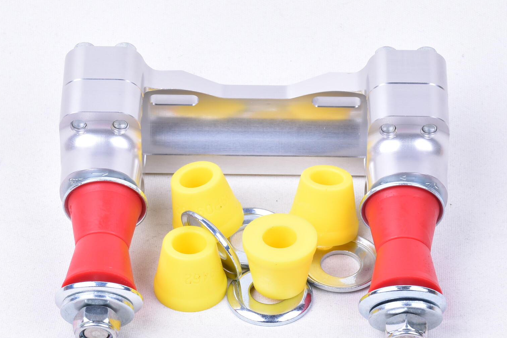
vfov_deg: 8.3
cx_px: 263
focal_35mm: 166
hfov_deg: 12.4
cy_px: 171
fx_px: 2338
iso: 100
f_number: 11
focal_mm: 70
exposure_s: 1/100
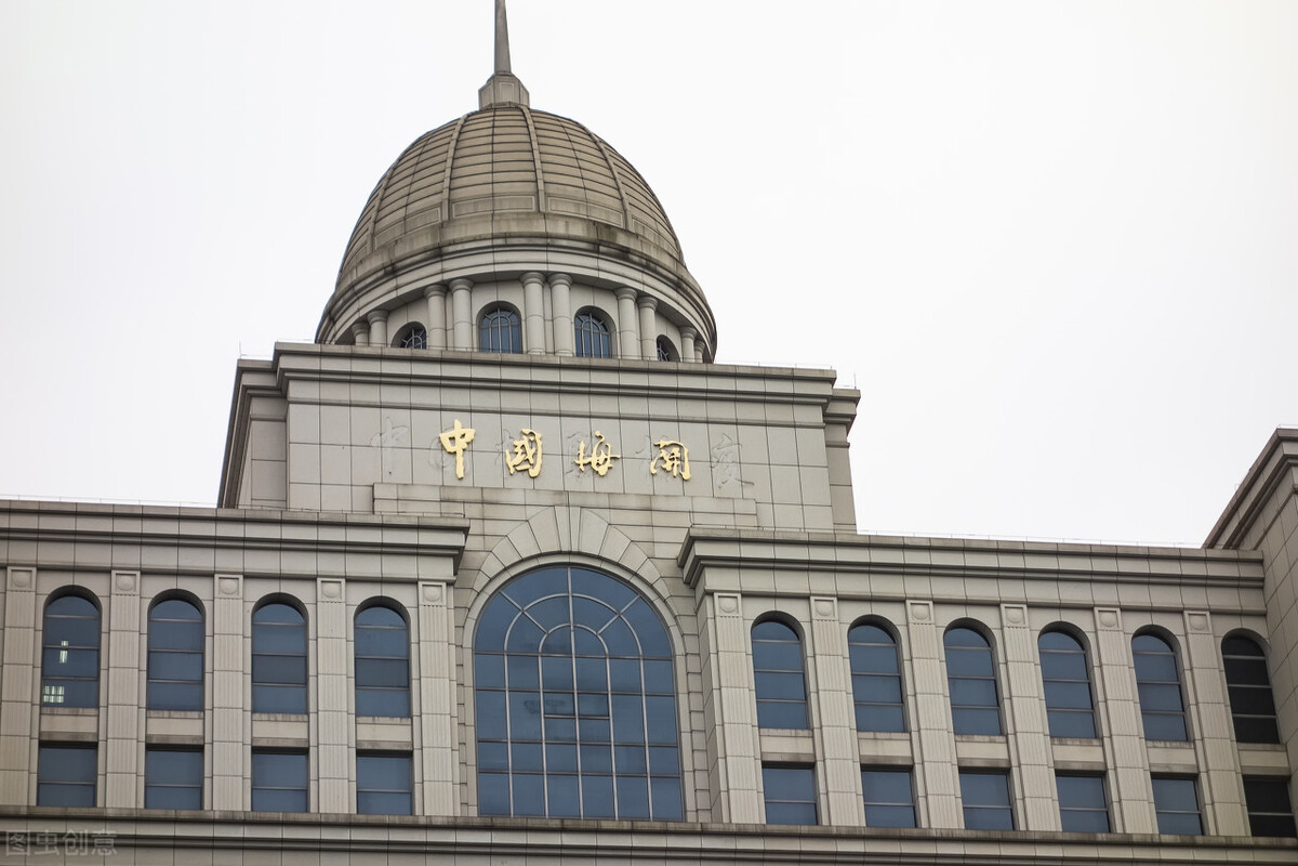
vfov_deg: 13.7
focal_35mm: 100
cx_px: 649
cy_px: 433
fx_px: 3605
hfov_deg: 20.4
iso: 200
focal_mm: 37.1
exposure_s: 1/80
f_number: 4.9
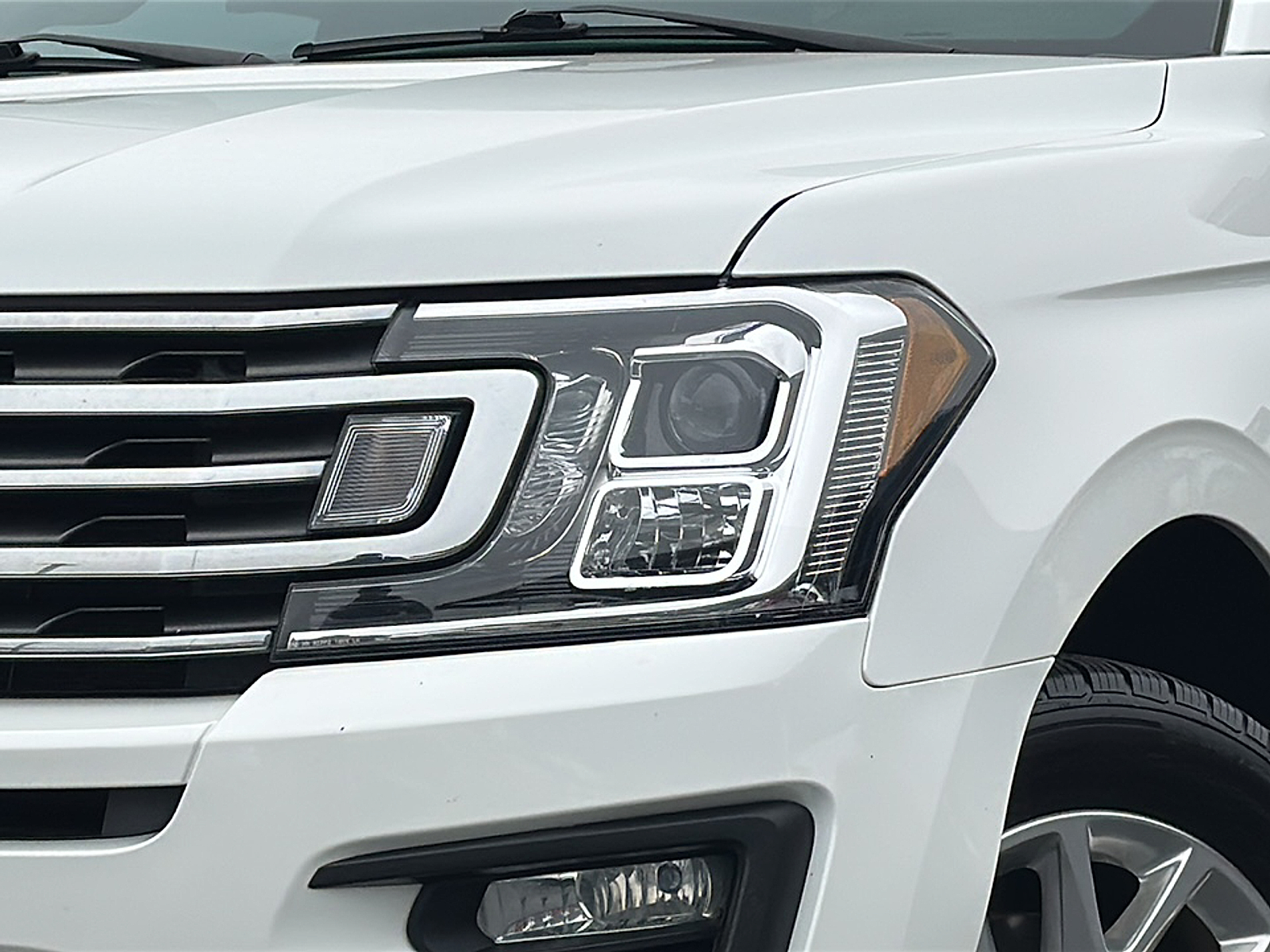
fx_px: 3669
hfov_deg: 19.6
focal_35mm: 100
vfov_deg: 14.8
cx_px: 635
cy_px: 476
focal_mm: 6.86
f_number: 1.78
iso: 64
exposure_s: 1/1098
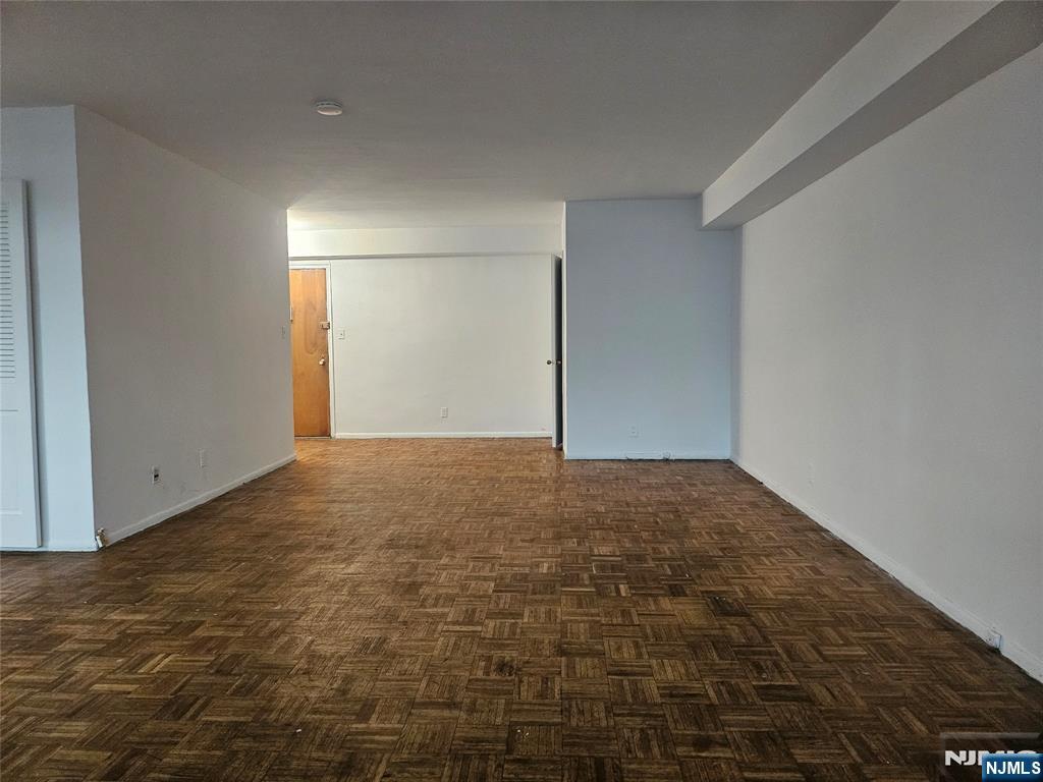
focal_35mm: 24
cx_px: 522
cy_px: 391
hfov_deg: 71.6
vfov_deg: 56.8
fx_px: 723
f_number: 1.8
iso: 640
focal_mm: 5
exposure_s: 1/120
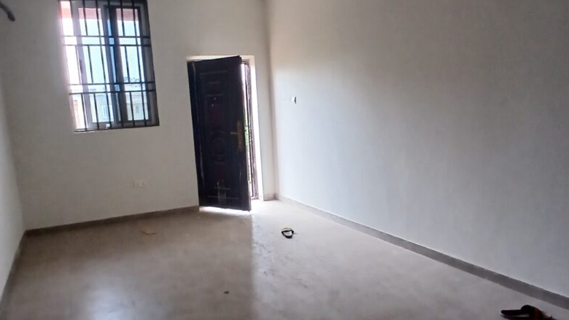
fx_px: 287
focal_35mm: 19
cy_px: 164
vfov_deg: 58.4
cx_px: 284
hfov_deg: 89.6
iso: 125
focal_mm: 1.4
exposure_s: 1/33.3
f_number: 2.2
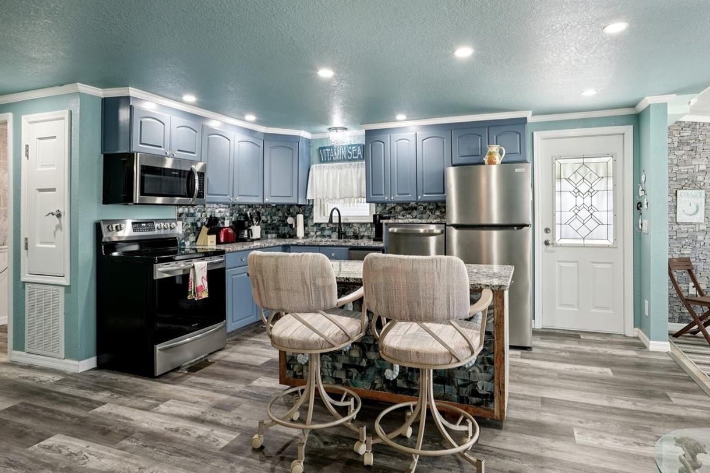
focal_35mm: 21
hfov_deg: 81.2
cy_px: 206
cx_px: 373
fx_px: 414
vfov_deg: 59.3
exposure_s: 1/10
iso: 400
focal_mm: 16
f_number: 8
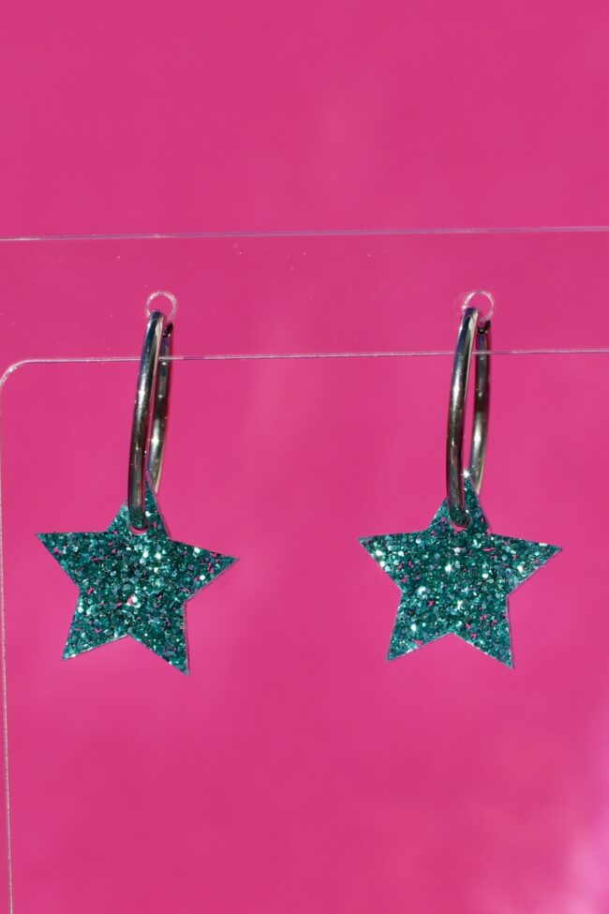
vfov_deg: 38.2
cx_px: 304
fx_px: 1319
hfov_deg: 26.0
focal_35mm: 52
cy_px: 457
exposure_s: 1/2500
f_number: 5.6
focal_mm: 35
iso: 160
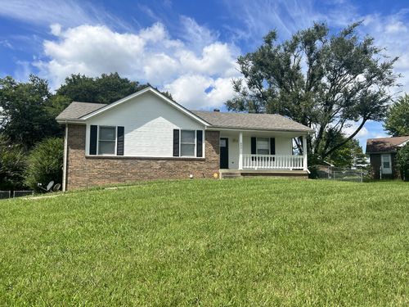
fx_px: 307
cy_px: 154
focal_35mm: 26
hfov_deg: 67.3
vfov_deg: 53.1
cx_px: 204
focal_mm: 5.7
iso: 50
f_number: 1.5
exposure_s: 1/5076
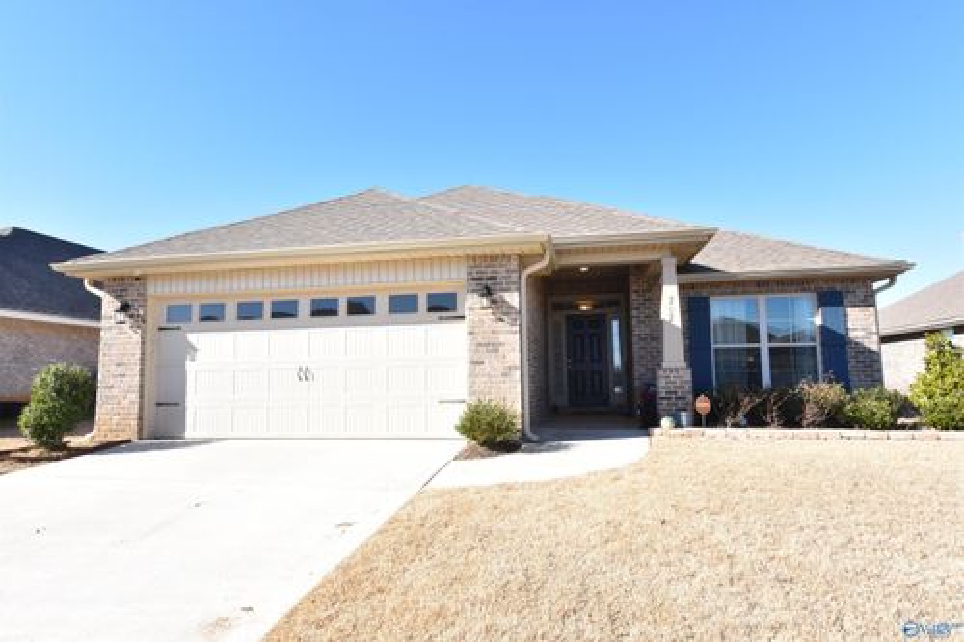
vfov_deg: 57.2
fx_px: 589
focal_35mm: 22
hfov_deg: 78.6
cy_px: 321
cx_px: 482
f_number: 22
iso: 1600
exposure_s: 1/200
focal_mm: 22
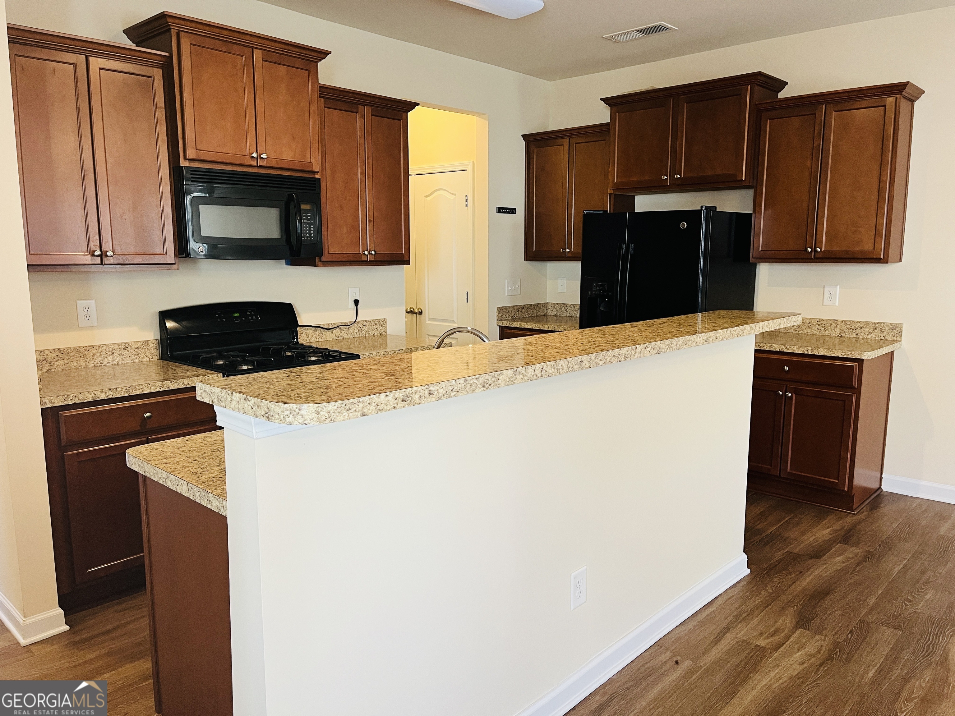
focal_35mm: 26
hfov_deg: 67.3
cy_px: 358
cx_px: 478
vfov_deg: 53.1
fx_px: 717
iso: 125
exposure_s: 1/60
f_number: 1.6
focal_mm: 5.1
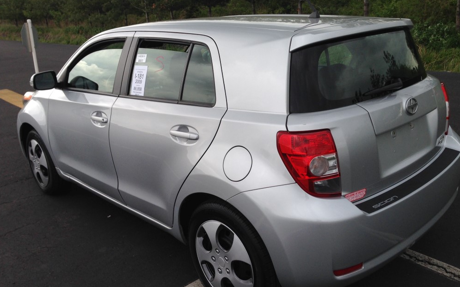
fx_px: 451
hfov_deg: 54.0
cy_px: 137
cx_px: 233
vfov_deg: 35.3
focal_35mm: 36
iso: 50
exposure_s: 1/493
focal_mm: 4.12
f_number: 2.4
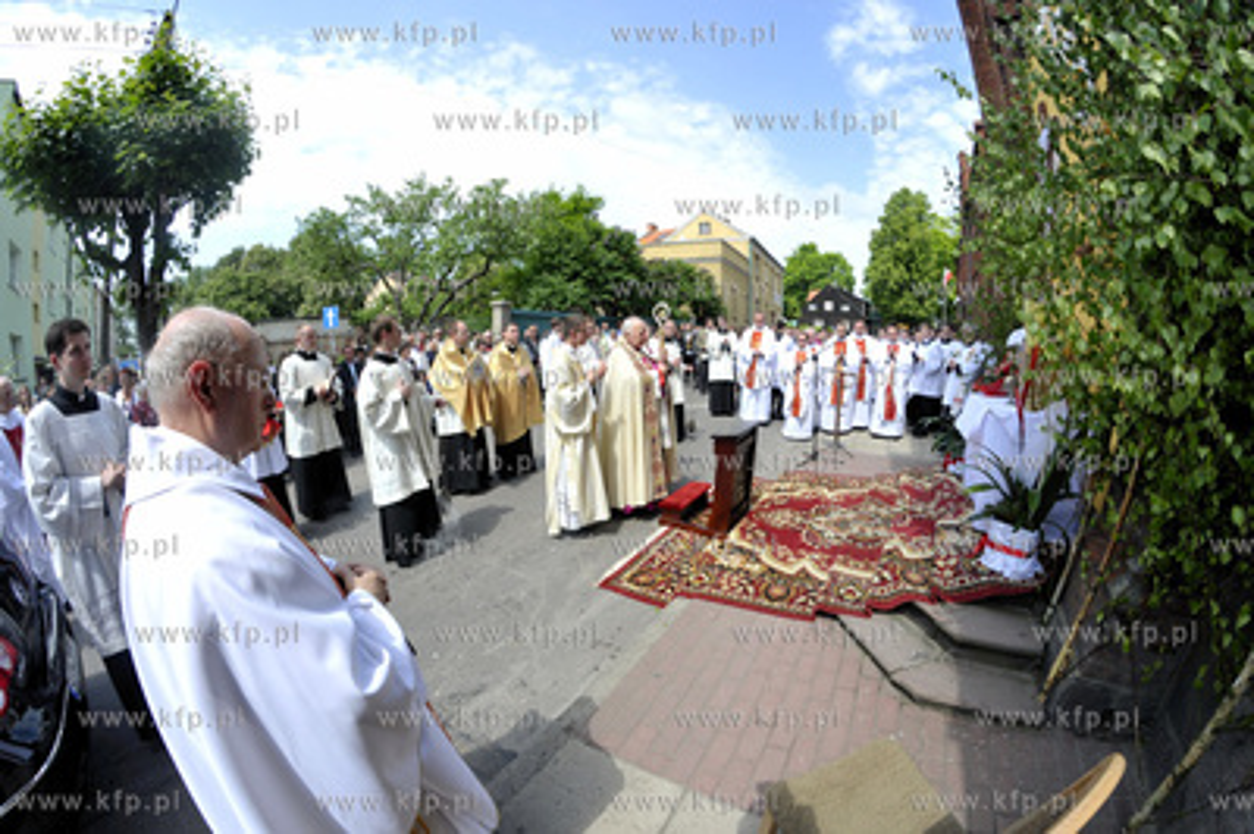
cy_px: 417
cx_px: 627
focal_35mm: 12
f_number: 8
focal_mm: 8
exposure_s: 1/160
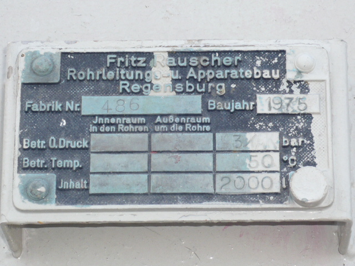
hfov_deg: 13.3
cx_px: 178
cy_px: 133
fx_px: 1528
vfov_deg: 10.0
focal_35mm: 149
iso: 100
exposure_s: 1/60
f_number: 5.6
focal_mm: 16.4
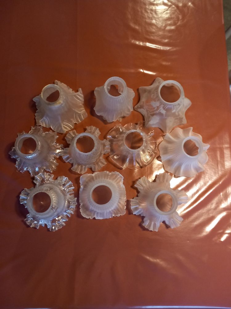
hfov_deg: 51.4
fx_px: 240
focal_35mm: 27
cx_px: 116
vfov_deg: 65.3
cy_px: 154
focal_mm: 4
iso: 320
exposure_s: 1/25
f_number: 1.8
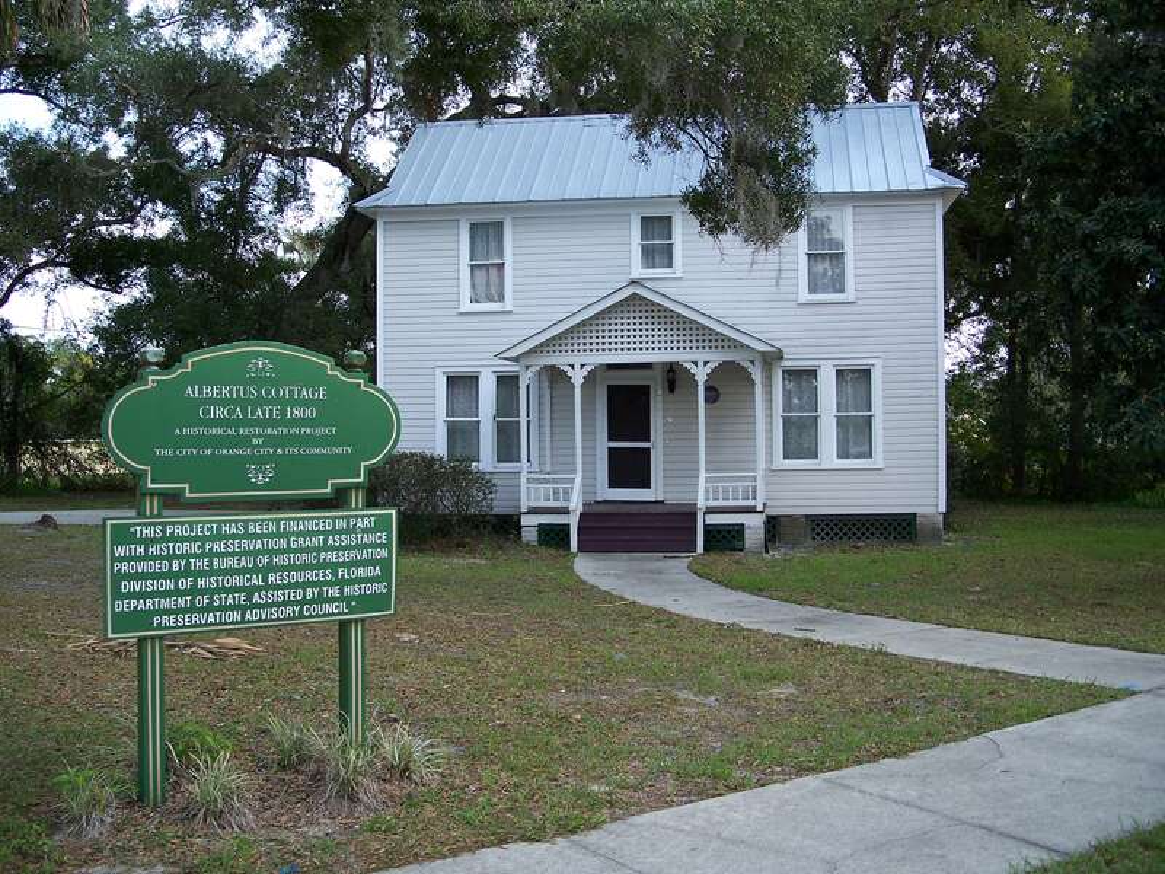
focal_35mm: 37
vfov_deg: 38.7
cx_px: 582
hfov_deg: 50.1
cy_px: 437
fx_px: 1245
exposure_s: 1/160
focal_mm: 7.8
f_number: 2.8
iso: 64
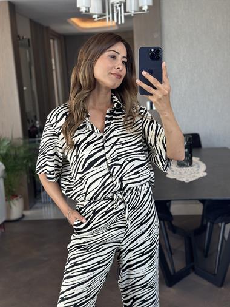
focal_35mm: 48
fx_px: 425
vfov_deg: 39.6
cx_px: 115
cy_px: 154
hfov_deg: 30.3
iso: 125
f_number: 1.78
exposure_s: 1/100
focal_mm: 6.86
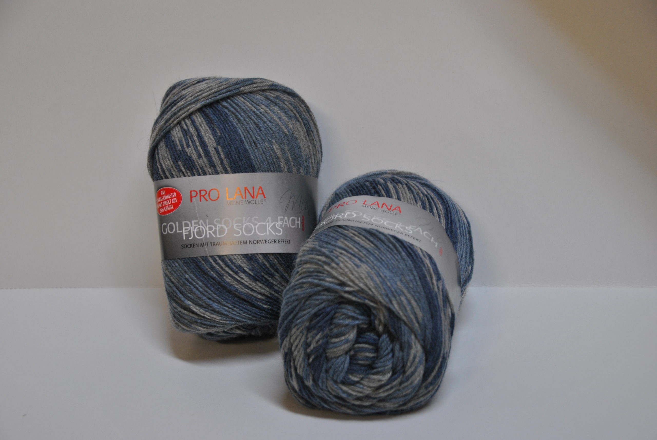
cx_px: 328
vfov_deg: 19.8
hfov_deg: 29.2
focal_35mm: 69
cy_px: 220
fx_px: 1261
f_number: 4.8
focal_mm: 46
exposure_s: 1/30
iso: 200
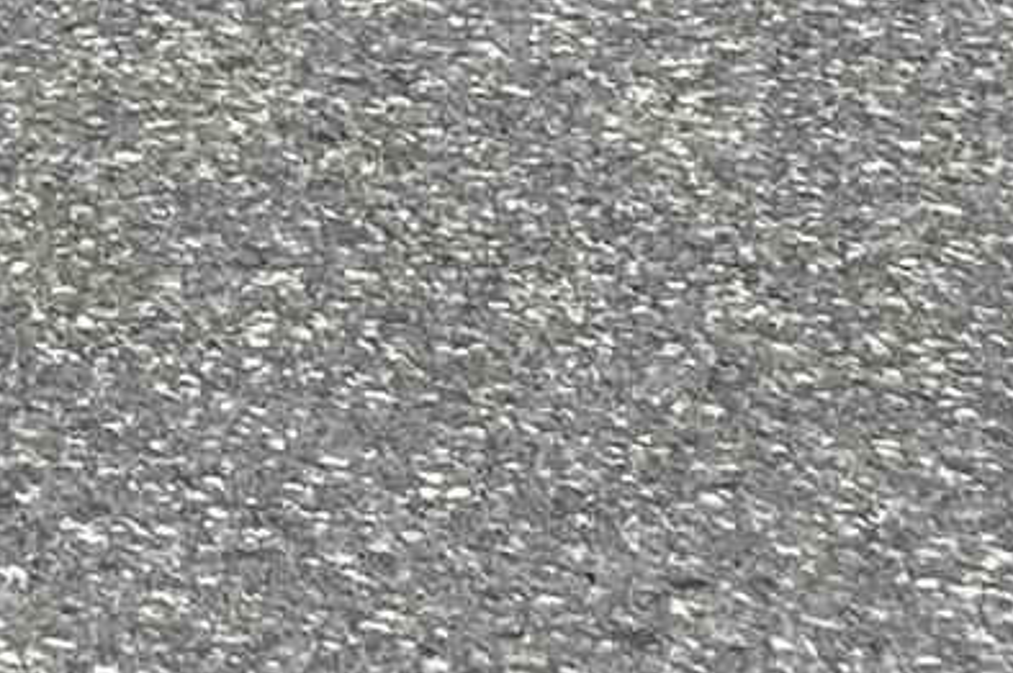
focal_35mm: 211
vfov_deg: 5.7
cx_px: -1712
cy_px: -1873
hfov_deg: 8.6
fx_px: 5932
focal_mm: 5.1
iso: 50
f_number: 1.6
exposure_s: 1/4149
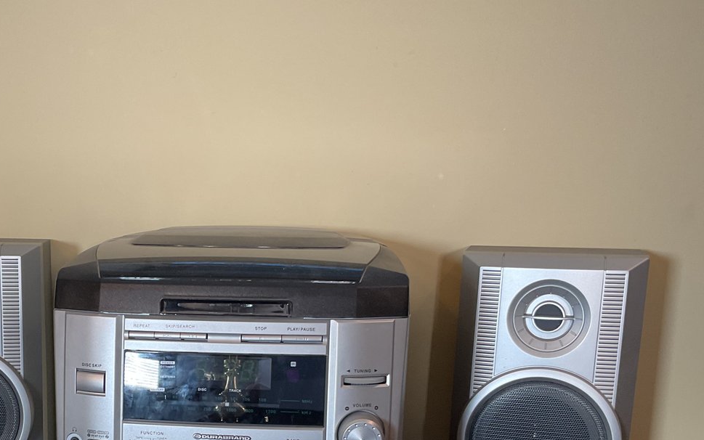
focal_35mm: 48
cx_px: 202
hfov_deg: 41.0
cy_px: 400
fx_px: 921
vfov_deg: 26.0
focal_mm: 3
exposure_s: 1/60
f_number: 1.8
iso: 64
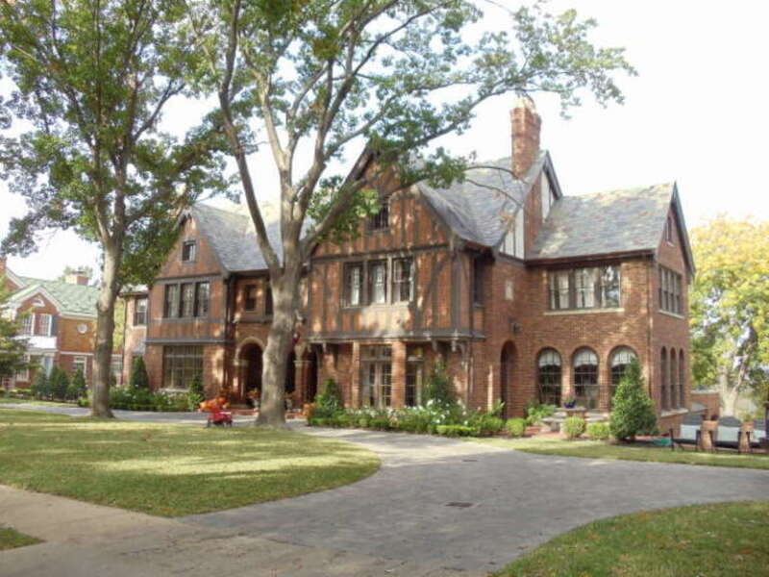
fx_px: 977
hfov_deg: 42.9
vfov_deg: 32.9
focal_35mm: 44
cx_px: 384
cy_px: 288
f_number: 3.5
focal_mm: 6
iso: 100
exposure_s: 1/160
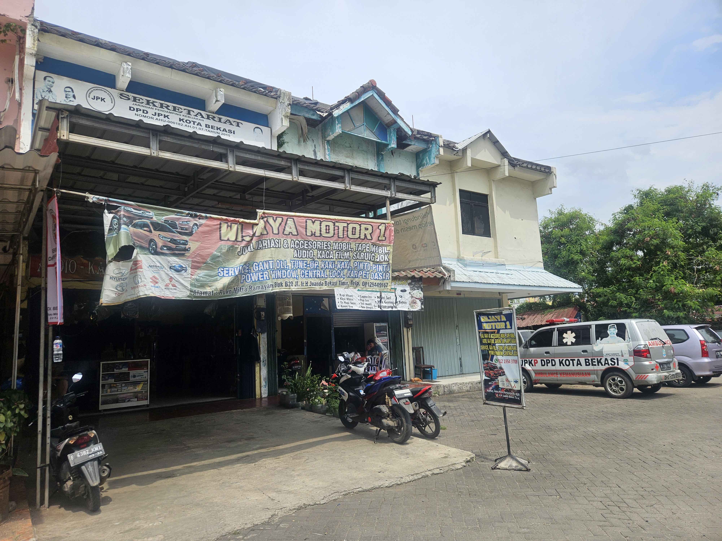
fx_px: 480
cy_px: 270
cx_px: 361
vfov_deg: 58.9
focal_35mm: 23
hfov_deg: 73.9
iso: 25
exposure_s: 1/2339
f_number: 1.8
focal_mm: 5.4
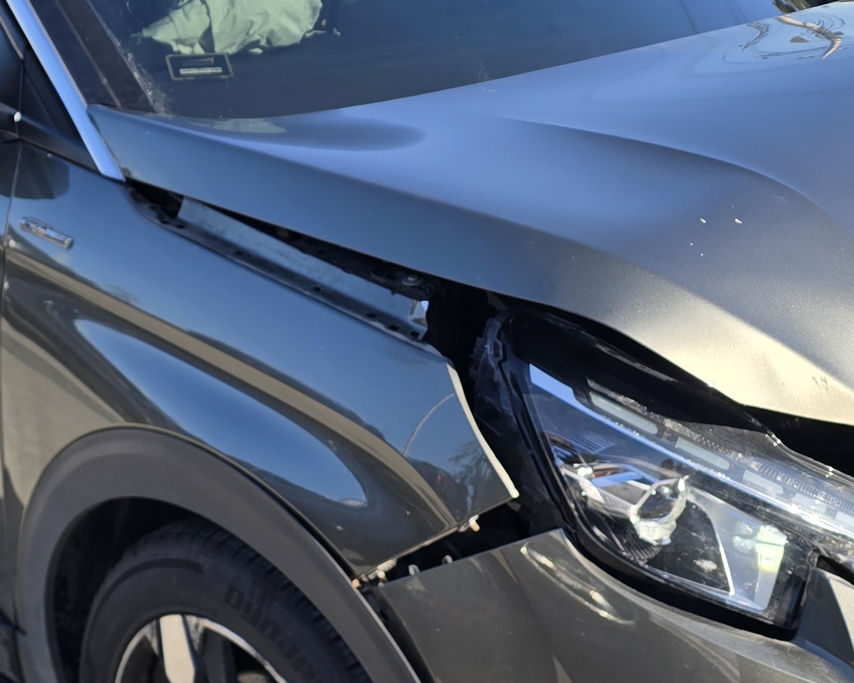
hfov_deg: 28.7
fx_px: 1668
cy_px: 399
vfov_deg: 23.1
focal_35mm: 66
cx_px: 467
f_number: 1.7
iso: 12
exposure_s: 1/394
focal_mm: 6.3
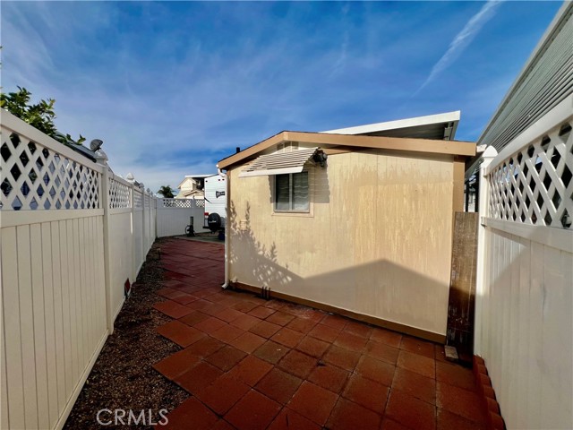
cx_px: 286
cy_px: 215
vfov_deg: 89.9
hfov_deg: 106.2
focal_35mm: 13
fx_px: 215
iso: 32
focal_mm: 1.57
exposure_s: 1/4785
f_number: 1.8
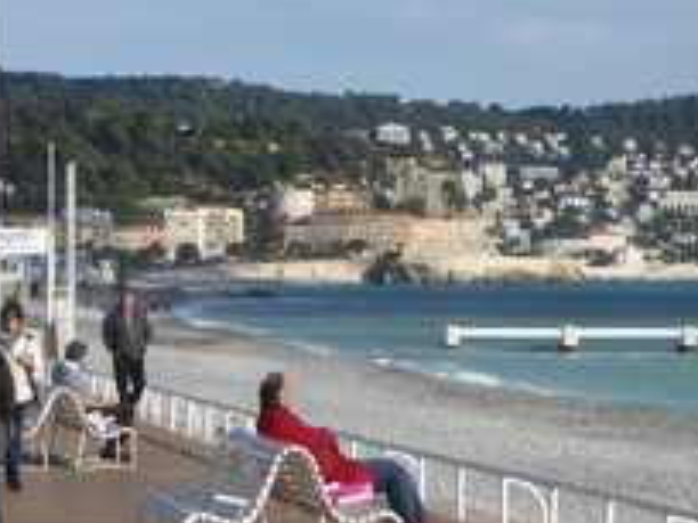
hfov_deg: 12.6
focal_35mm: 156
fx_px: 3146
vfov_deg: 9.5
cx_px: 216
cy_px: 212
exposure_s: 1/1000
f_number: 4.1
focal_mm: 9
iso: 100
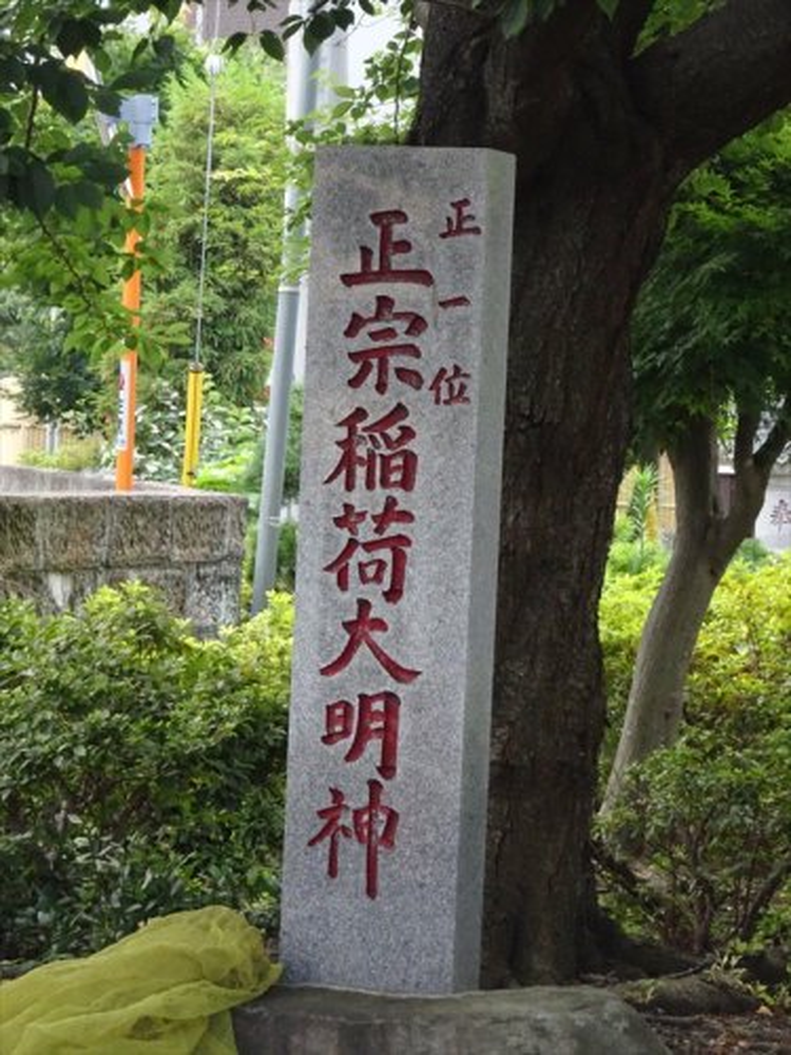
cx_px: 396
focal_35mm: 178
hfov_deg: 8.3
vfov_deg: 11.1
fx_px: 5423
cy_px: 528
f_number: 5.6
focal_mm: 30.42
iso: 1000
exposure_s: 1/200
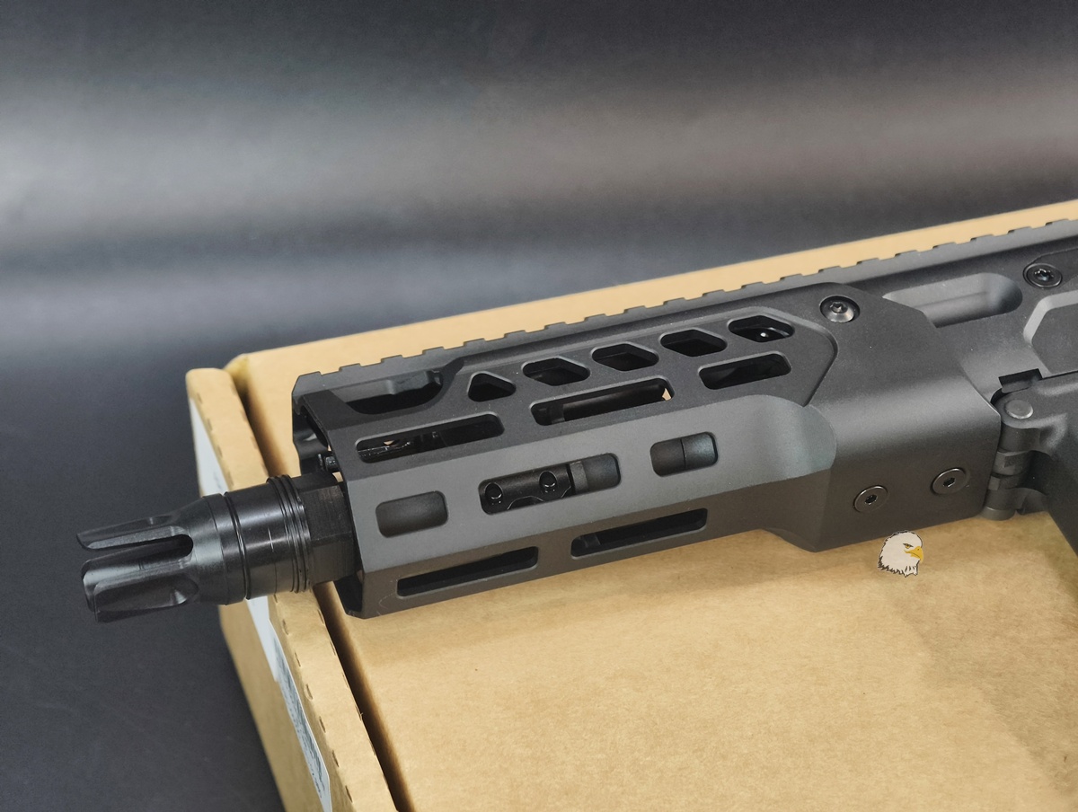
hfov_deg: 23.0
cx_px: 539
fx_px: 2651
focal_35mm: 85
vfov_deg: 17.4
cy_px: 406
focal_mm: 22.48
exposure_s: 1/24
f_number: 2.67
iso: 801
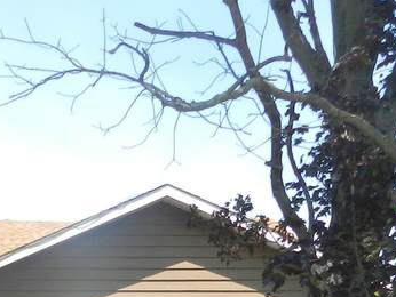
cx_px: 8
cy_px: 419
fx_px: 973
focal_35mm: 85
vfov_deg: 16.2
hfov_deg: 22.2
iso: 160
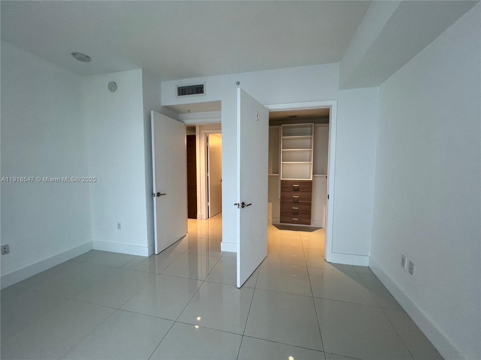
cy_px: 180
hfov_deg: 106.2
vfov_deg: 89.9
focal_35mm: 13
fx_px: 181
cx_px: 240
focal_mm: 1.57
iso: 200
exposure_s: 1/120
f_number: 1.8
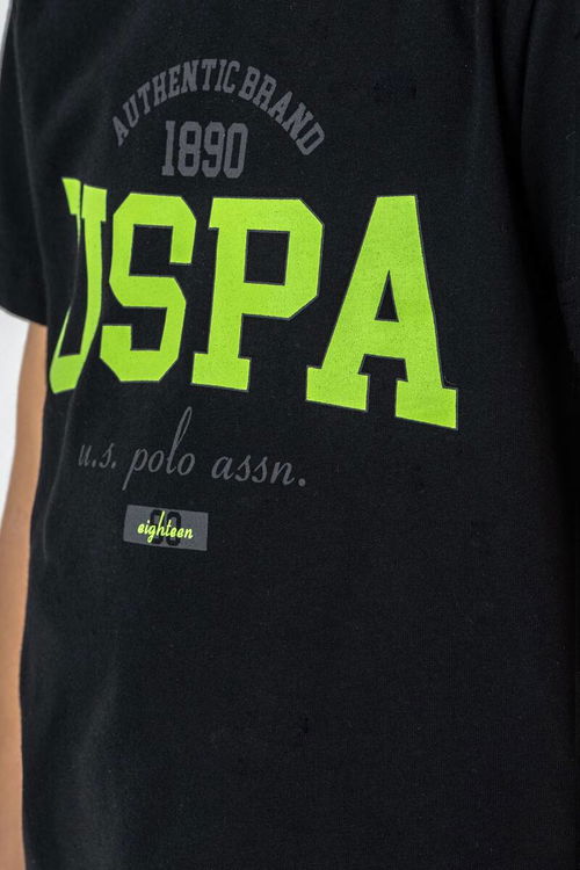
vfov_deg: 10.4
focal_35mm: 198
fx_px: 4785
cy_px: 435
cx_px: 290
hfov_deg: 6.9
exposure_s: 1/160
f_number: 7.1
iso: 125
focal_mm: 132
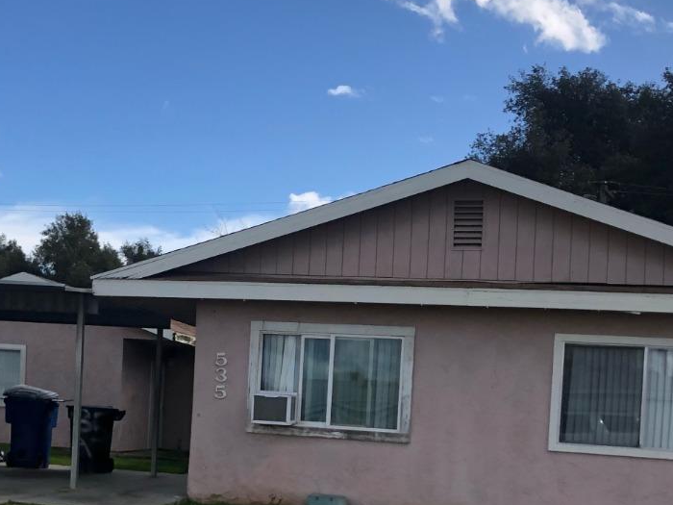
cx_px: 234
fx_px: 1167
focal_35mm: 60
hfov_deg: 32.0
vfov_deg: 24.0
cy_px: 419
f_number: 1.8
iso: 20
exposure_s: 1/2315
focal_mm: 4
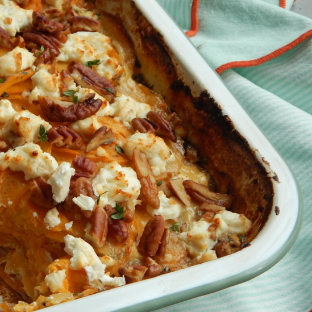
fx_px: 846
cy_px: 199
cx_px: 27
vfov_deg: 20.8
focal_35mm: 83
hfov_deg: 20.4
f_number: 3.6
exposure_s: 1/160
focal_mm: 7.7
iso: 125
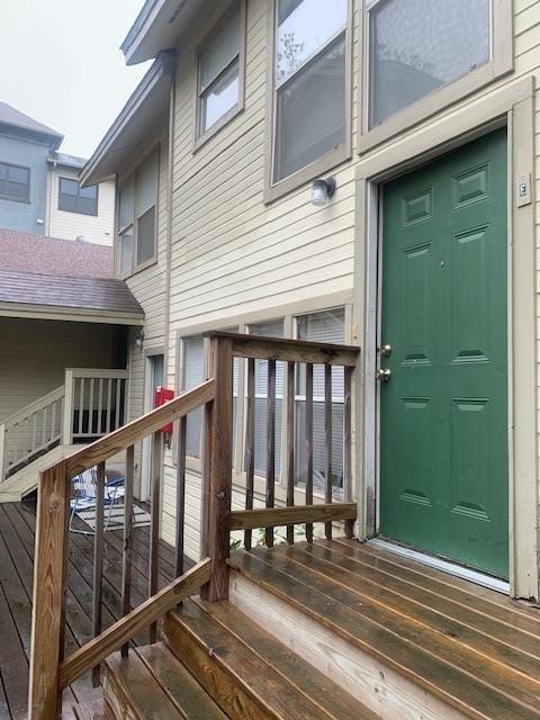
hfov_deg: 53.1
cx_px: 270
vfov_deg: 67.3
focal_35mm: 26
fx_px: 541
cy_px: 360
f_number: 1.8
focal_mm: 4.25
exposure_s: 1/152
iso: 25
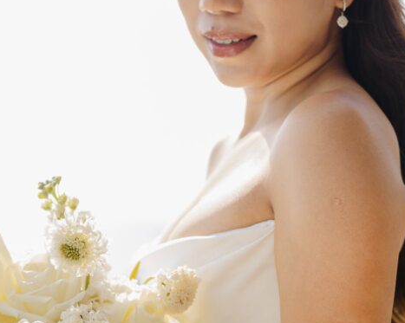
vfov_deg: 14.3
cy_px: 431
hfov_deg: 18.6
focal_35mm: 103
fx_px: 1234
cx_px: 140
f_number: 2
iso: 80
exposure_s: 1/1250
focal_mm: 50
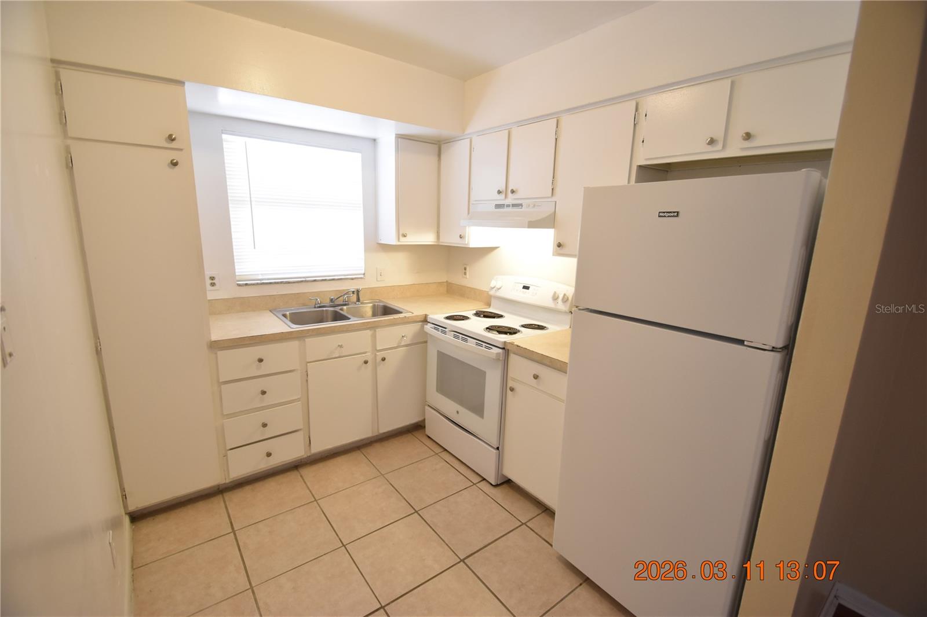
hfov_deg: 100.4
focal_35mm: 15
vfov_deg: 77.3
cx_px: 464
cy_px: 308
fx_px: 386
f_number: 3.5
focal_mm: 10
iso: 800
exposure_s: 1/45
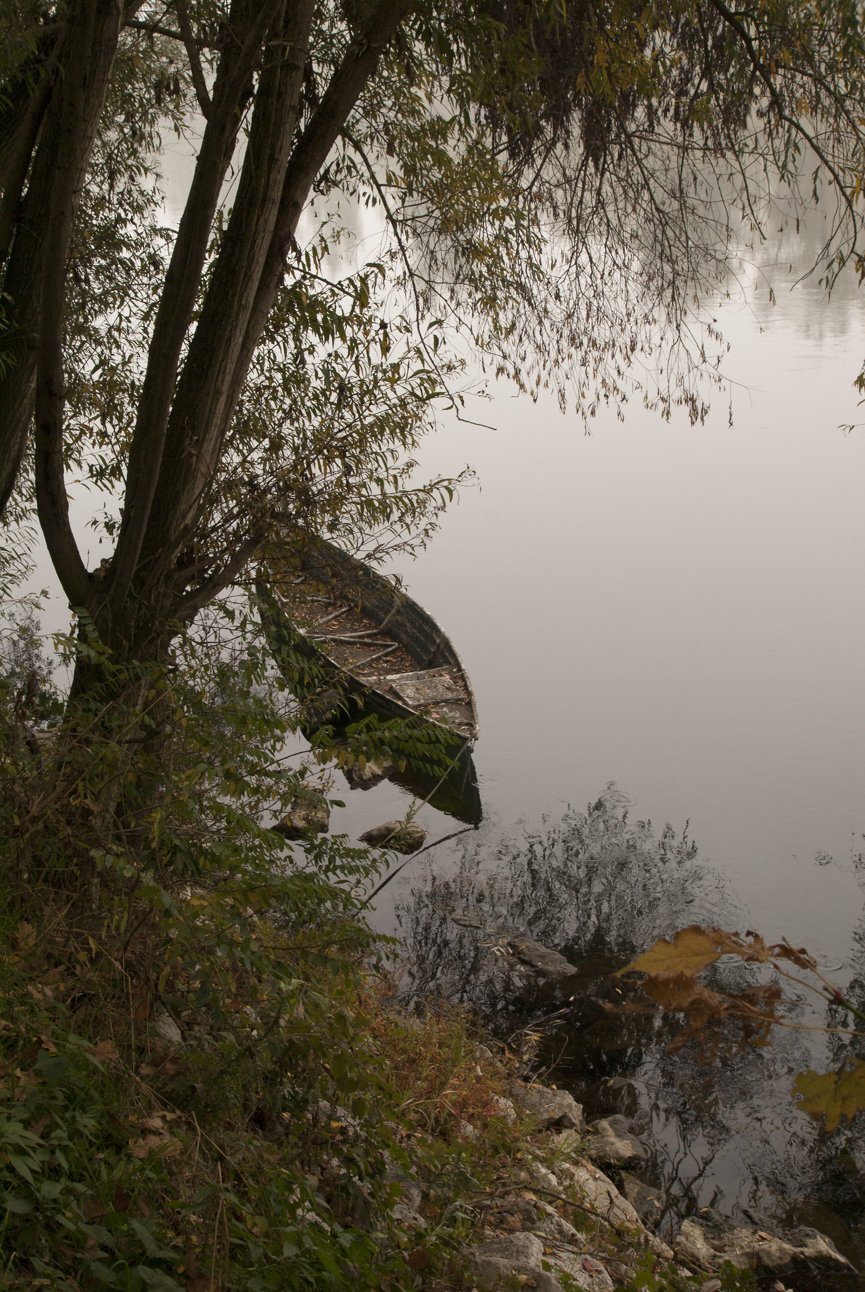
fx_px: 1402
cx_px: 432
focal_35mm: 39
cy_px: 646
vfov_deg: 49.5
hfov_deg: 34.3
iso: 400
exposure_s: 1/40
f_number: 14
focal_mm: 26
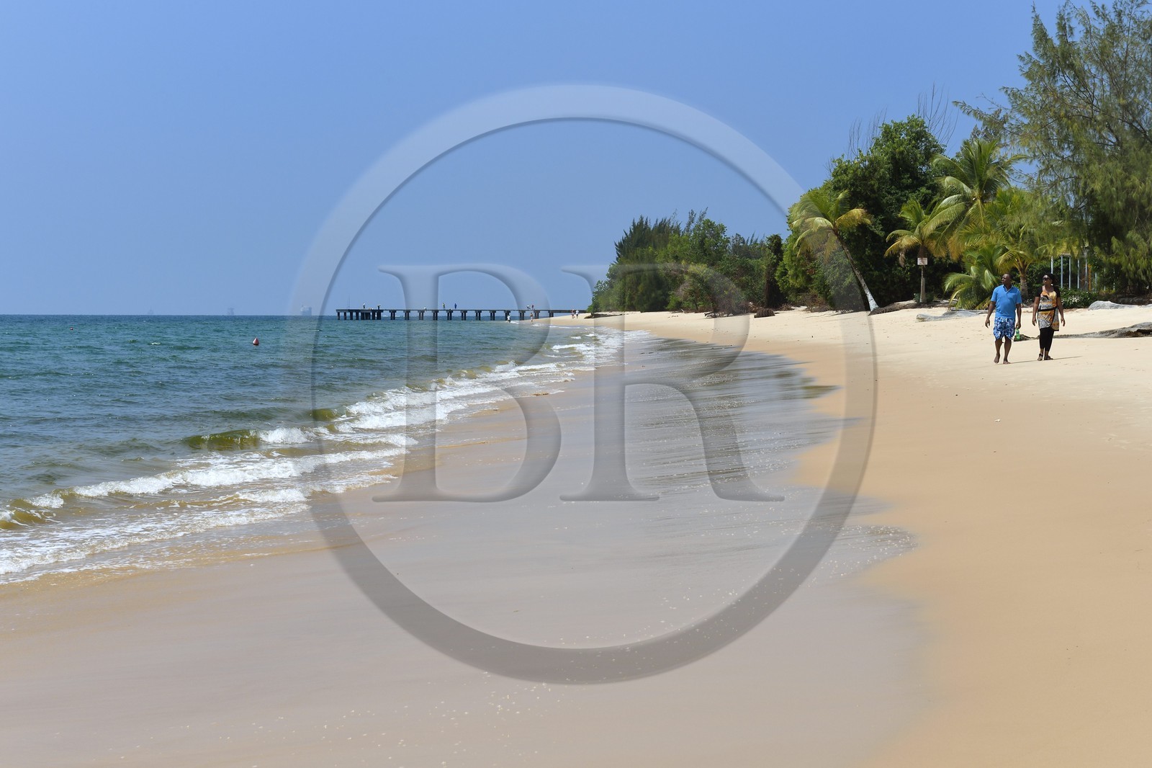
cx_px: 576
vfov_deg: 19.4
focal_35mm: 70
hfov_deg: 28.8
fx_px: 2239
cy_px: 384
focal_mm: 70
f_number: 13
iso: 200
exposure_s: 1/320
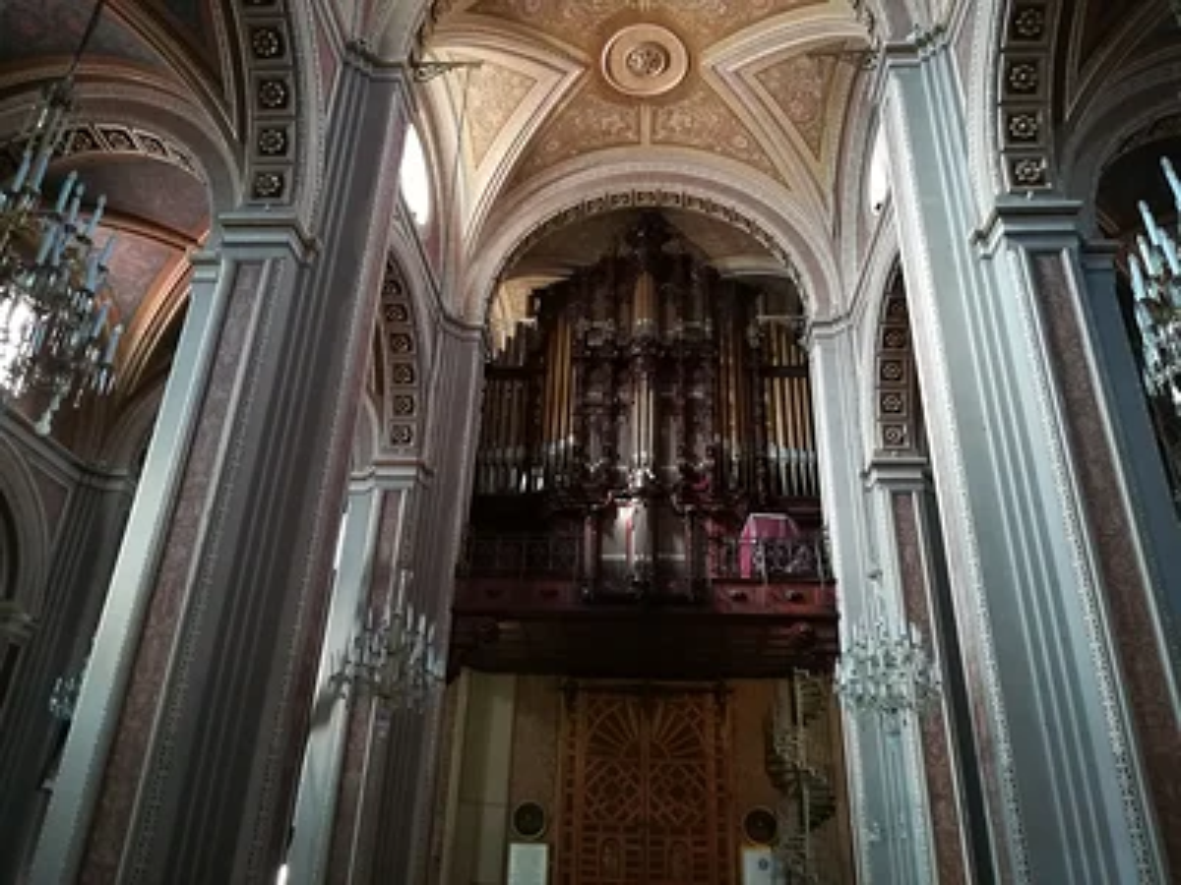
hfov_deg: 67.3
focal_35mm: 26
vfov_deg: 53.1
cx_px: 590
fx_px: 887
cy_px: 442
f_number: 2.2
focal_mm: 3.83
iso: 500
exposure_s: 1/20
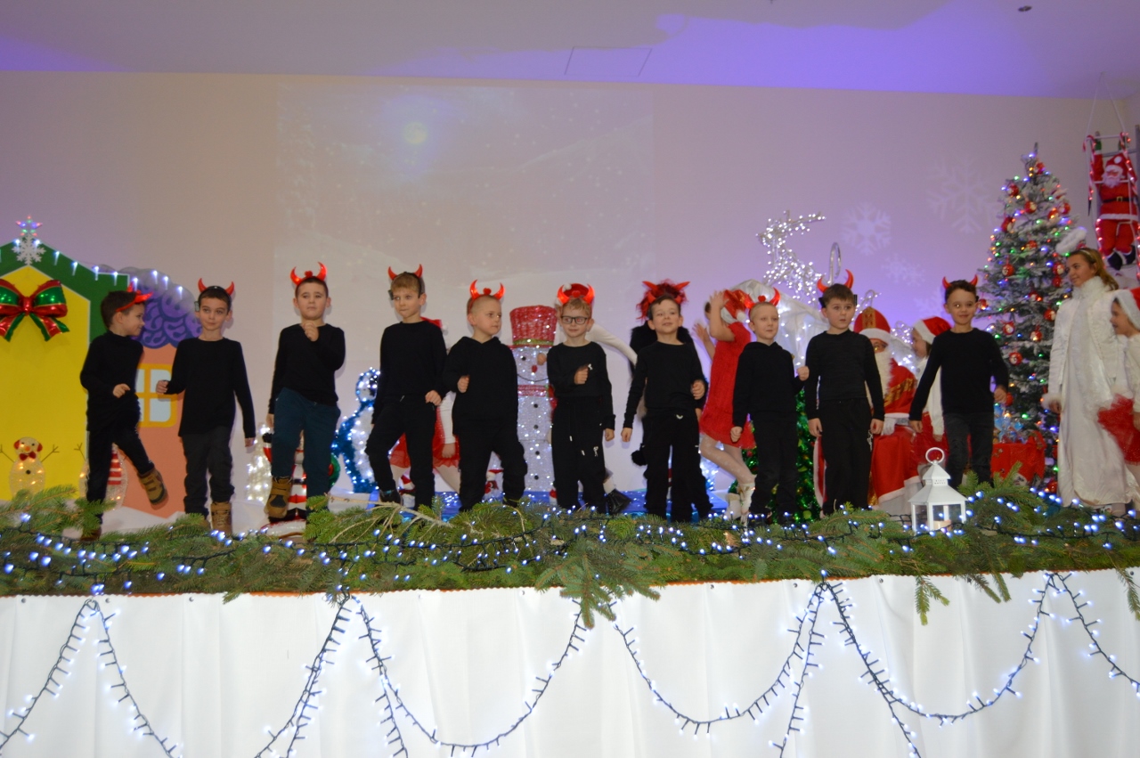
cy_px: 379
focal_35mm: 36
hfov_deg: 53.2
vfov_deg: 36.8
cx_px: 570
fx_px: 1139
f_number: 3.8
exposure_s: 1/60
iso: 640
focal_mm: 24
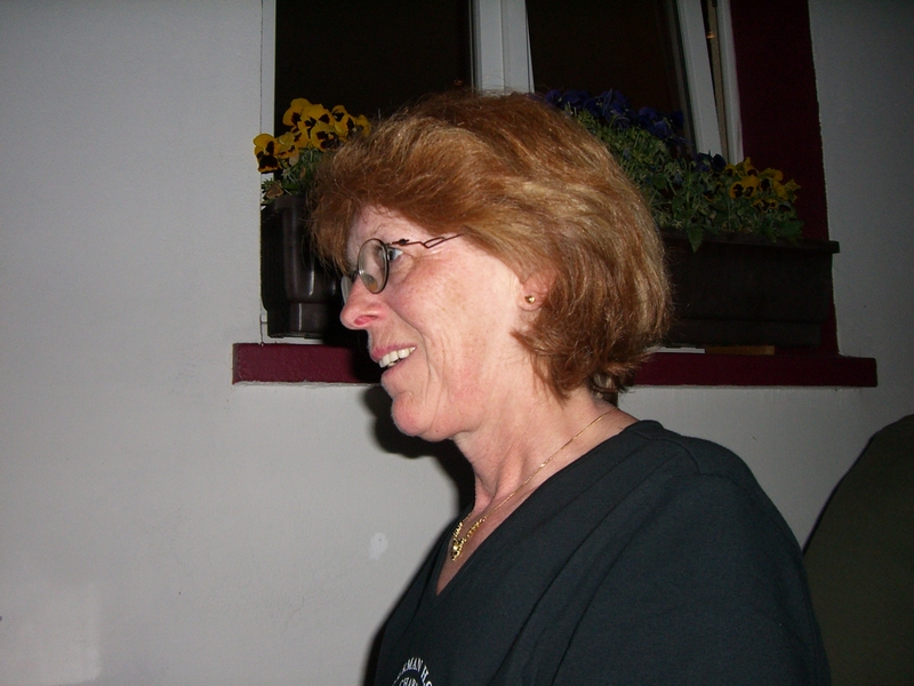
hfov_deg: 49.0
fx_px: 1003
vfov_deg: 37.7
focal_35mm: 38
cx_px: 457
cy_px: 343
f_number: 2.7
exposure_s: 1/60
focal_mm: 6.2
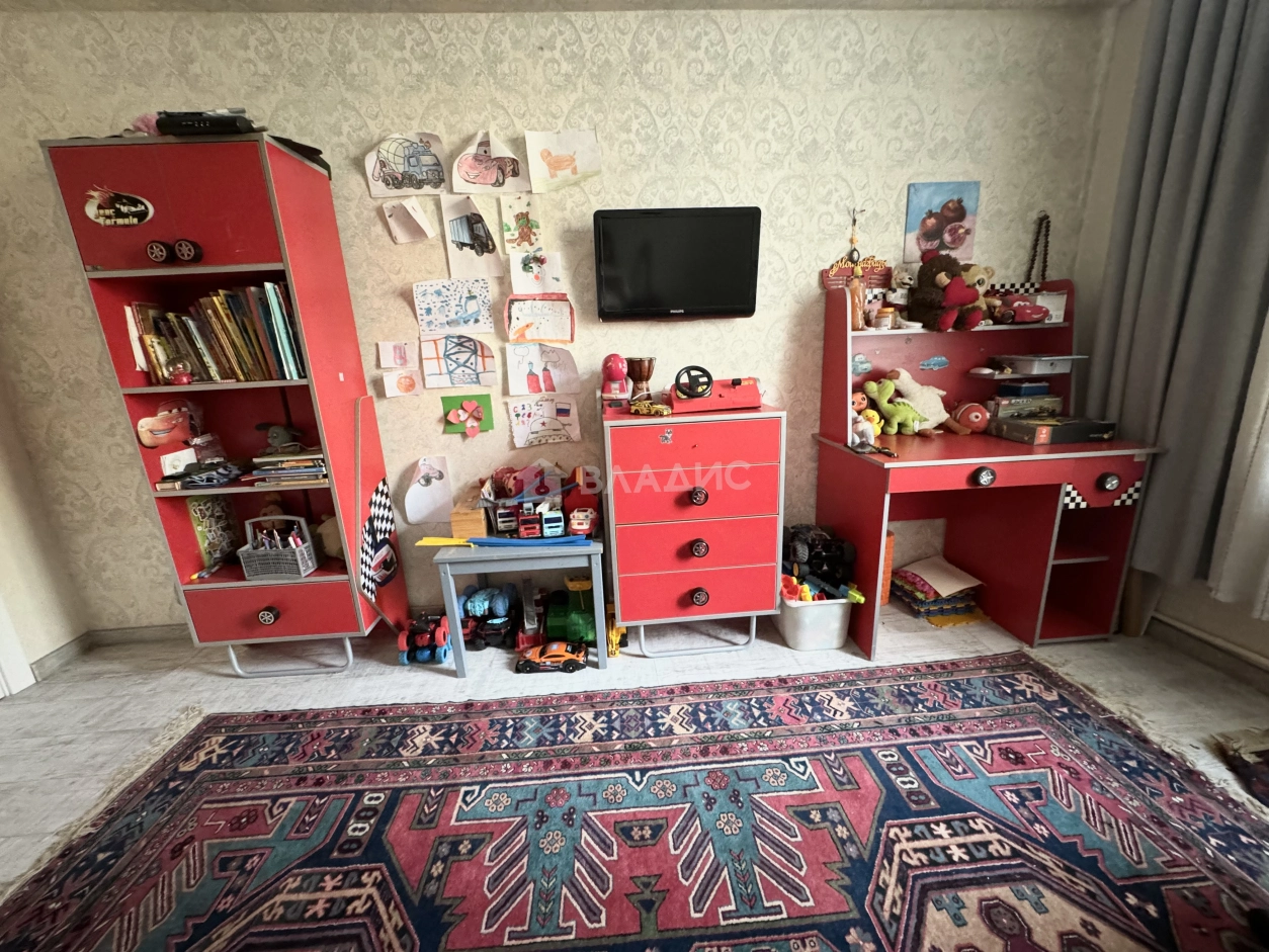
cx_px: 634
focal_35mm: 14
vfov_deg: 85.7
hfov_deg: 102.1
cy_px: 476
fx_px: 513
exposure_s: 1/50
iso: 1000
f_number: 2.2
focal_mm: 2.22
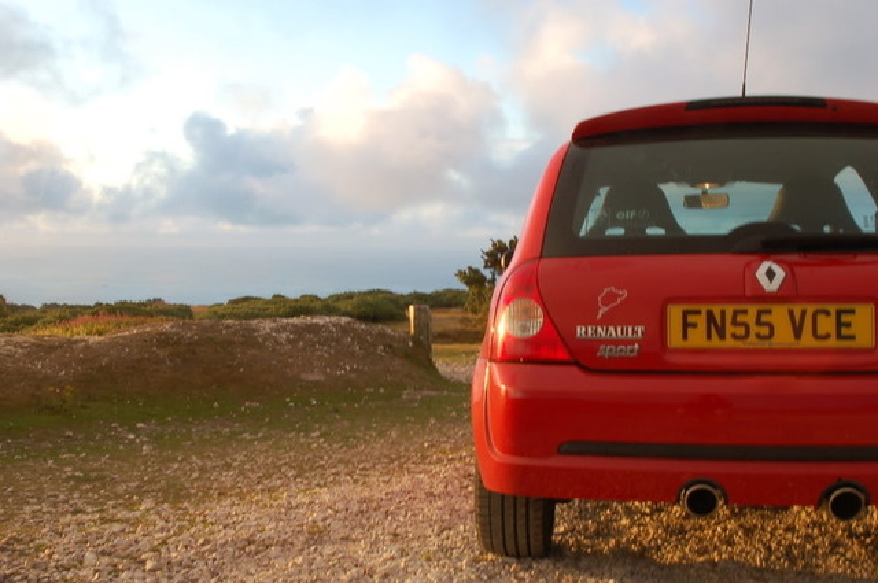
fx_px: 1023
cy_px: 292
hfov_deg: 46.5
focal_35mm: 42
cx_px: 439
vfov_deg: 31.8
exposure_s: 1/13
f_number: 22
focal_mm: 28
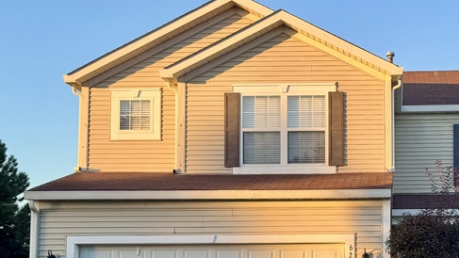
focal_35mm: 58
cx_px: 370
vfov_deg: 20.3
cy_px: 232
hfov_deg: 34.8
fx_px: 706
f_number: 1.78
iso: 80
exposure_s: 1/822
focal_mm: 6.76
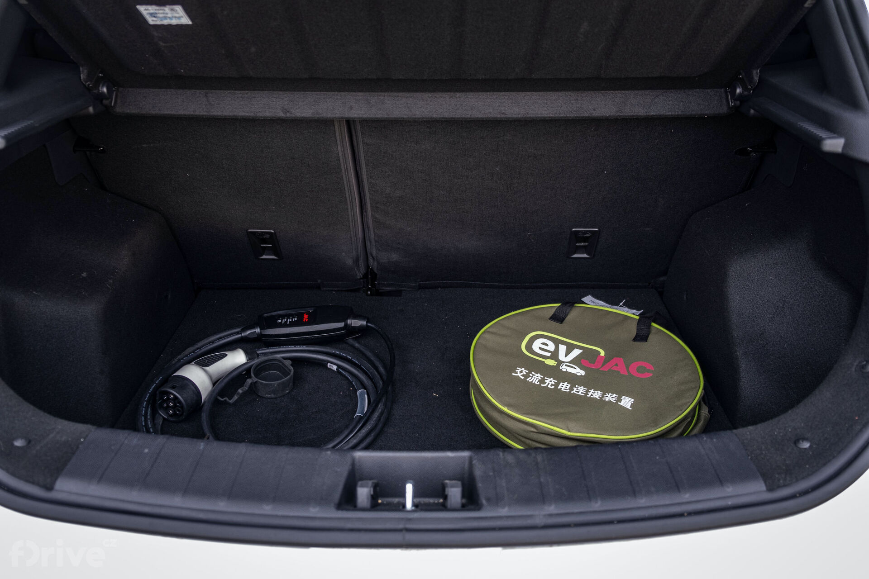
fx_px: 652
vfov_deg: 47.9
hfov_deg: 67.4
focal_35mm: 27
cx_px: 434
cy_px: 290
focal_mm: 18
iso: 400
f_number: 2.8
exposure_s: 1/60
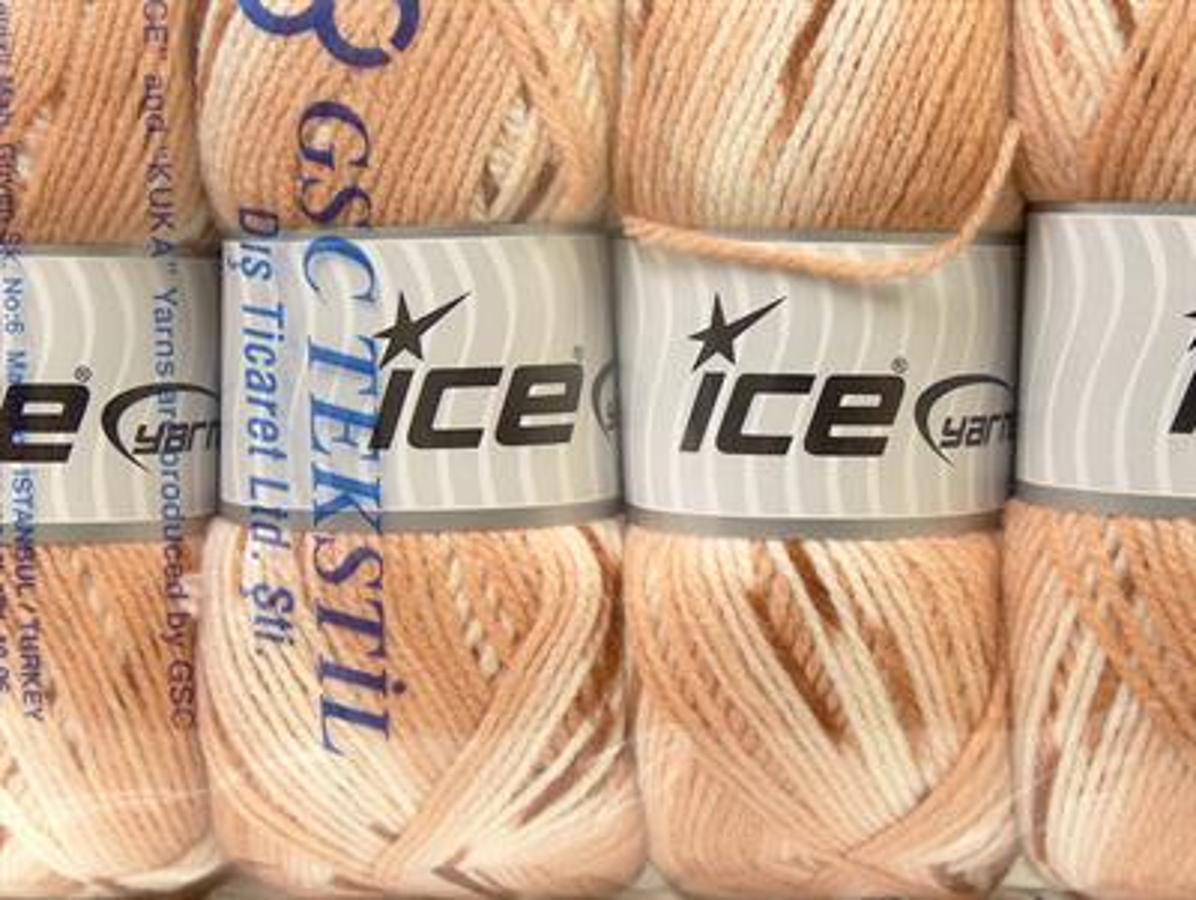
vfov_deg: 20.5
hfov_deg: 27.0
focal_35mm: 72
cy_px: 450
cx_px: 598
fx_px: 2491
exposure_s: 1/22.9
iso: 200
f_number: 2.9
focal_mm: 14.73
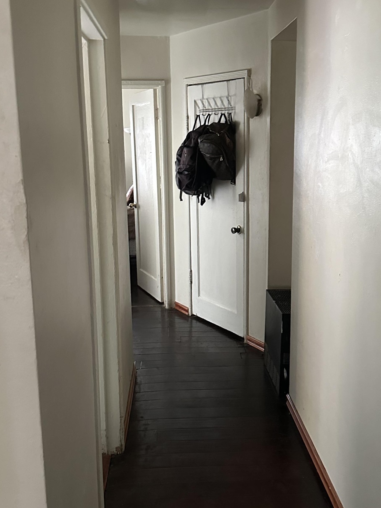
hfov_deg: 35.9
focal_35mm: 40
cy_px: 258
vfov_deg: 46.8
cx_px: 220
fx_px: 587
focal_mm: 6.86
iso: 1000
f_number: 1.78
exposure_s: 1/40
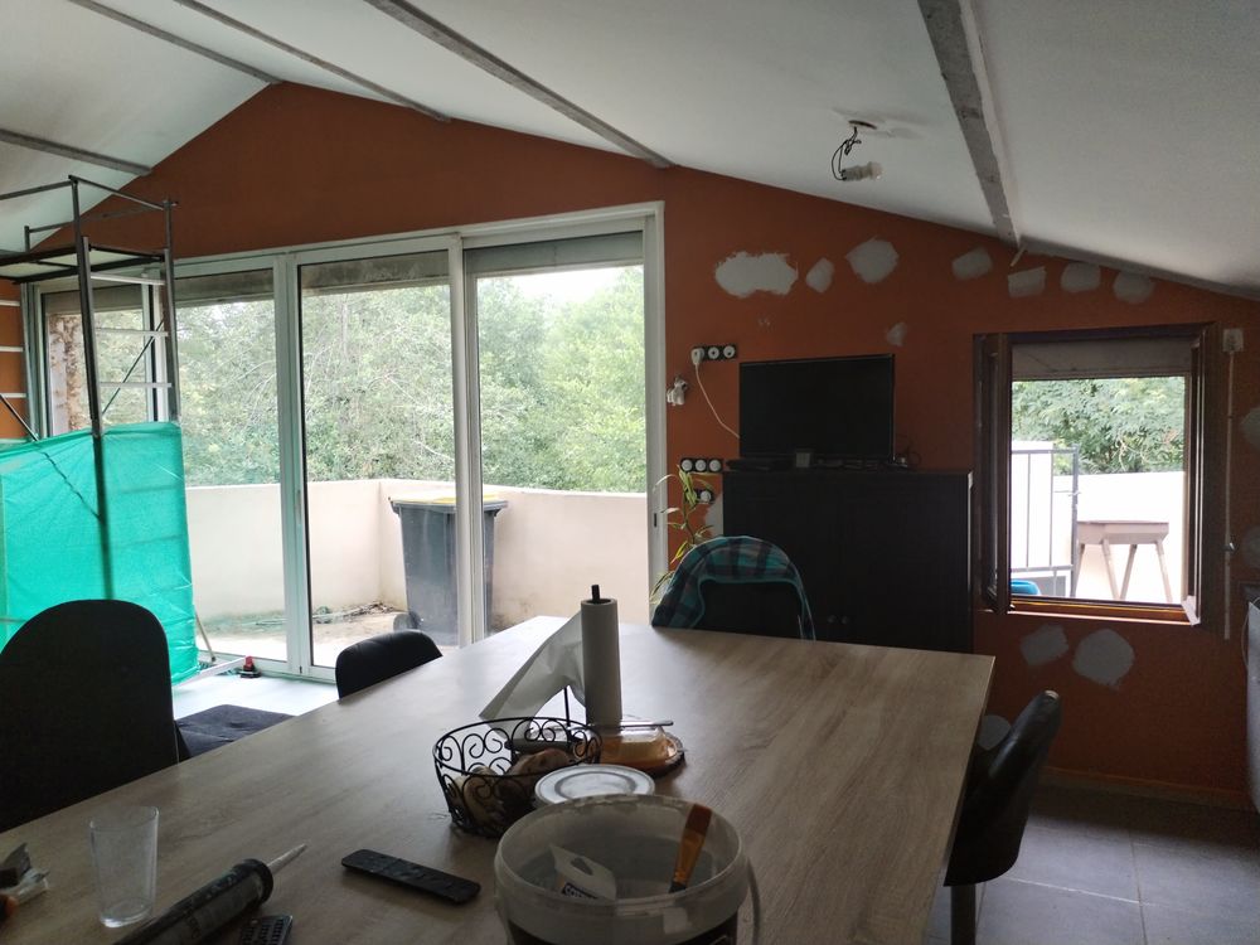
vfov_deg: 48.2
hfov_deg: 61.7
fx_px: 1056
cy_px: 472
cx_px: 630
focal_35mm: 29
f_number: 1.8
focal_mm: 4.75
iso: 139
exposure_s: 1/50
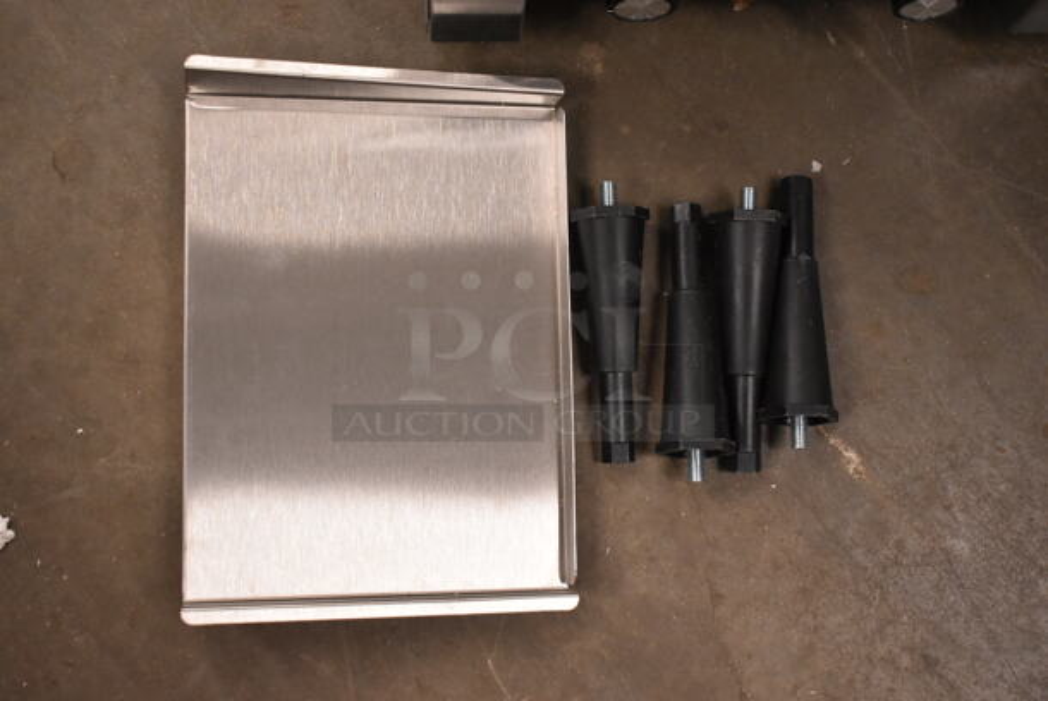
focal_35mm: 46
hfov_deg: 42.3
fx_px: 1355
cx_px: 524
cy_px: 350
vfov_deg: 29.0
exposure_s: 1/125
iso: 2800
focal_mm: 31
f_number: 4.2
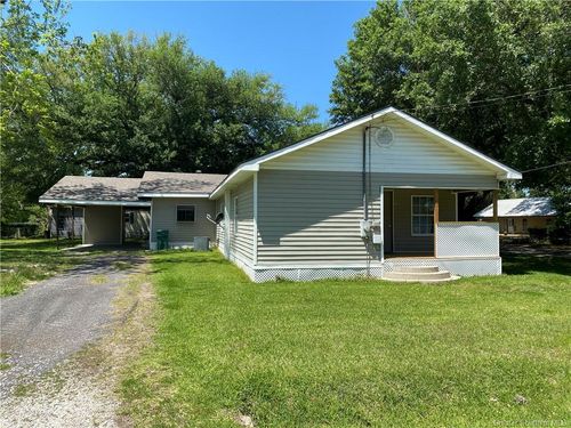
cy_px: 214
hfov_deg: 67.3
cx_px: 286
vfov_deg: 53.1
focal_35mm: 26
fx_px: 429
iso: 32
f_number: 1.8
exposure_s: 1/1927
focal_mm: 4.25
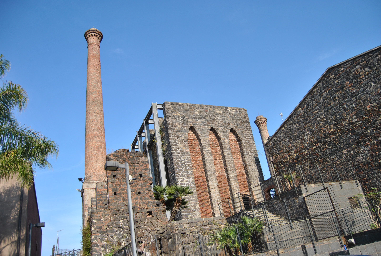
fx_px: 286
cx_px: 190
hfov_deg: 67.3
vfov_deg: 48.1
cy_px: 128
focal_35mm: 27
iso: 125
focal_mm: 18
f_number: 4
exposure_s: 1/1000
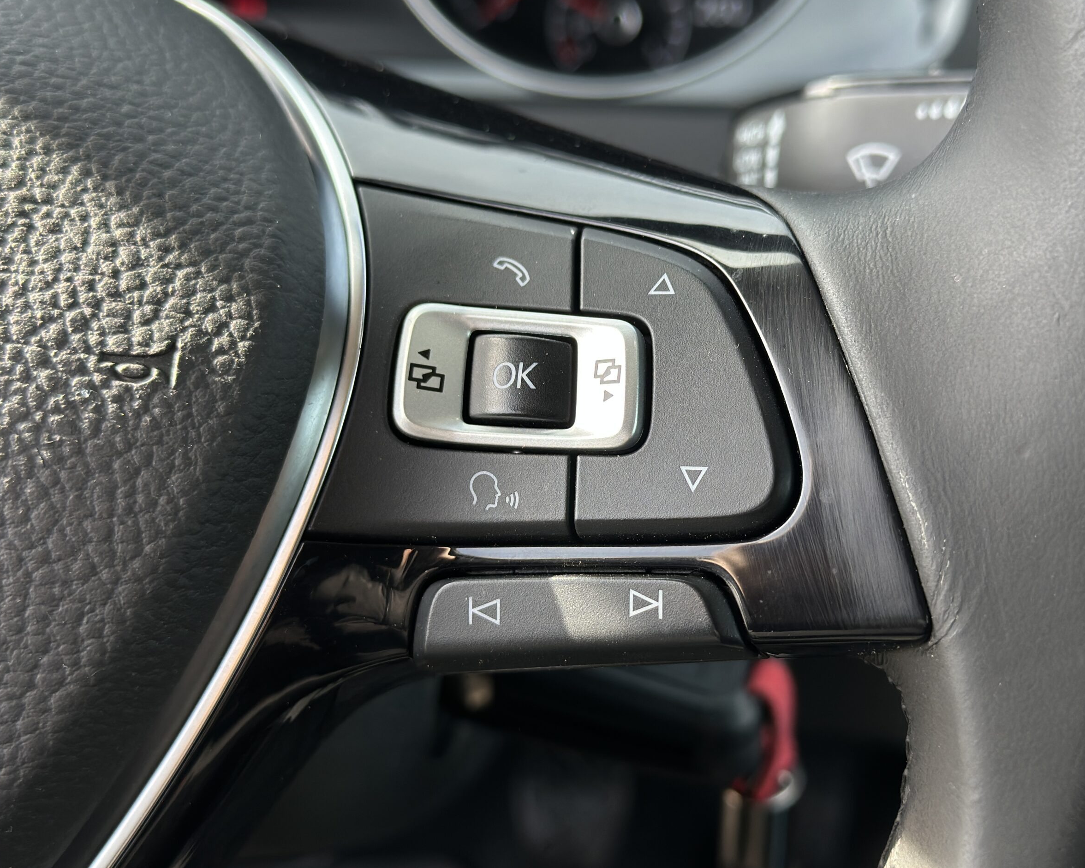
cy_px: 431
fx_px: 1637
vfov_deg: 29.7
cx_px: 584
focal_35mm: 51
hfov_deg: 36.6
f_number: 1.78
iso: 80
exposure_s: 1/336
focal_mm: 6.86
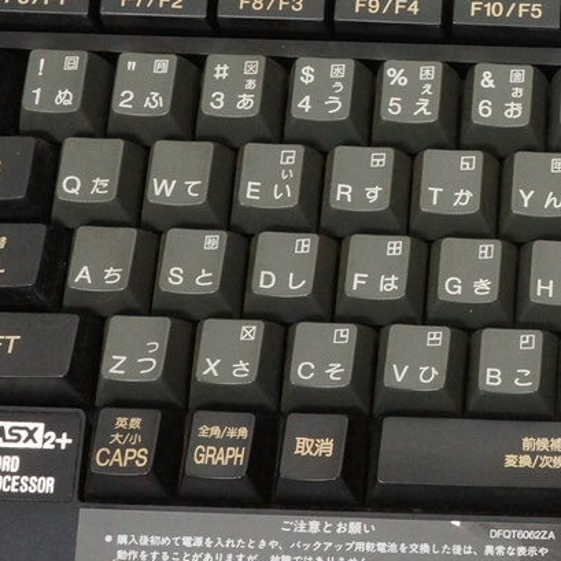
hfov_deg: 16.0
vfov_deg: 16.7
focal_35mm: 103
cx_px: 748
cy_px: 68
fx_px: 1889
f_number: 10
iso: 1600
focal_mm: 21
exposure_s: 1/25
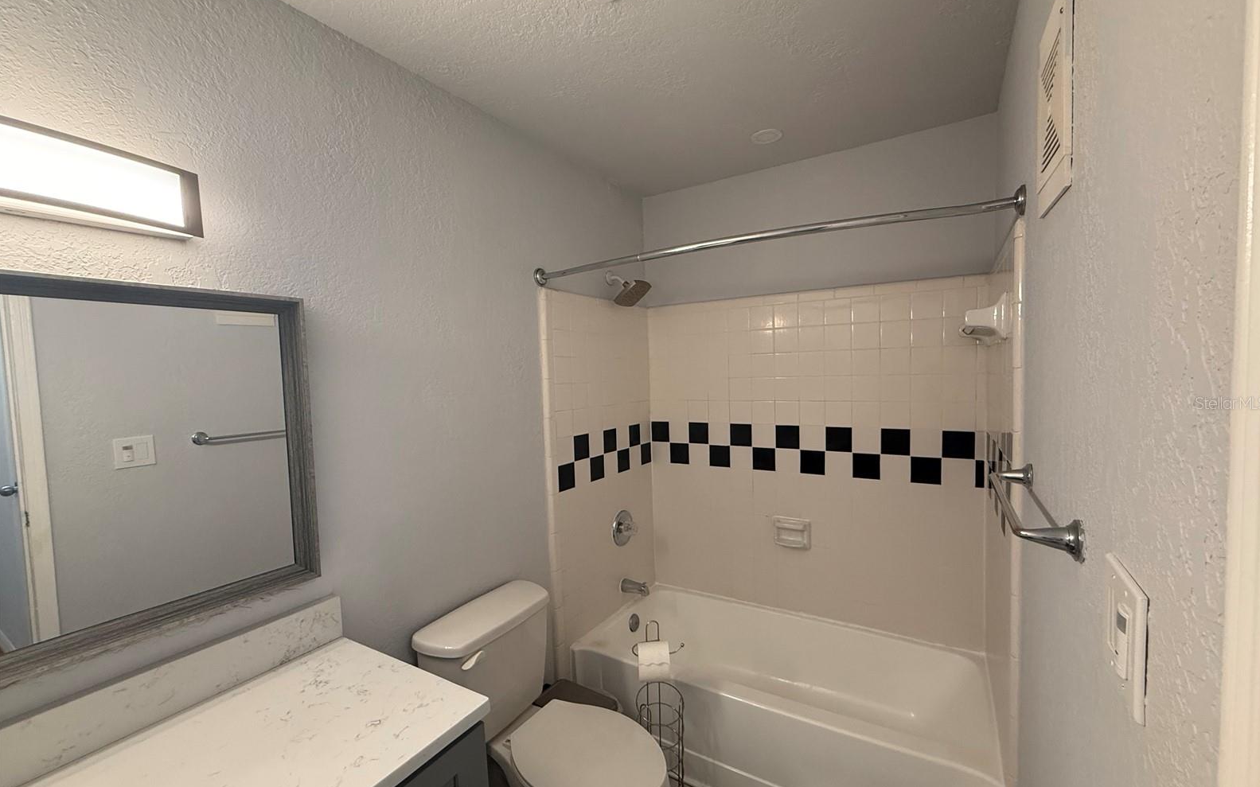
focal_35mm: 15
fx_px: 515
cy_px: 403
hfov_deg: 101.5
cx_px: 634
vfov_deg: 74.8
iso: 320
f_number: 2.2
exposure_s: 1/120
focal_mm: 2.22
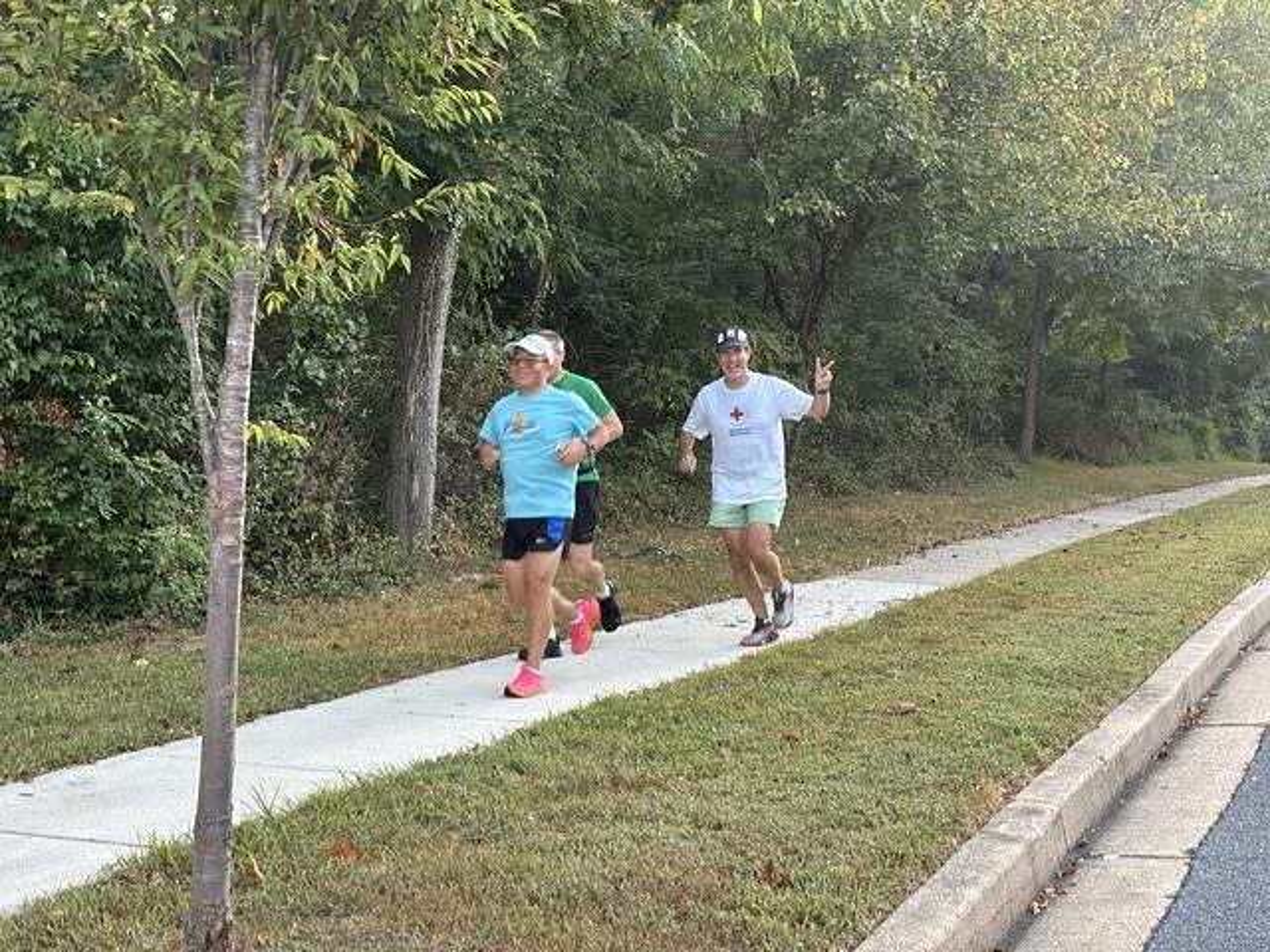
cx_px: 635
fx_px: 1908
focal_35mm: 52
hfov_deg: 36.8
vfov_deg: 28.0
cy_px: 476
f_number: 1.6
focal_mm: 5.96
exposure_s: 1/79
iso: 50
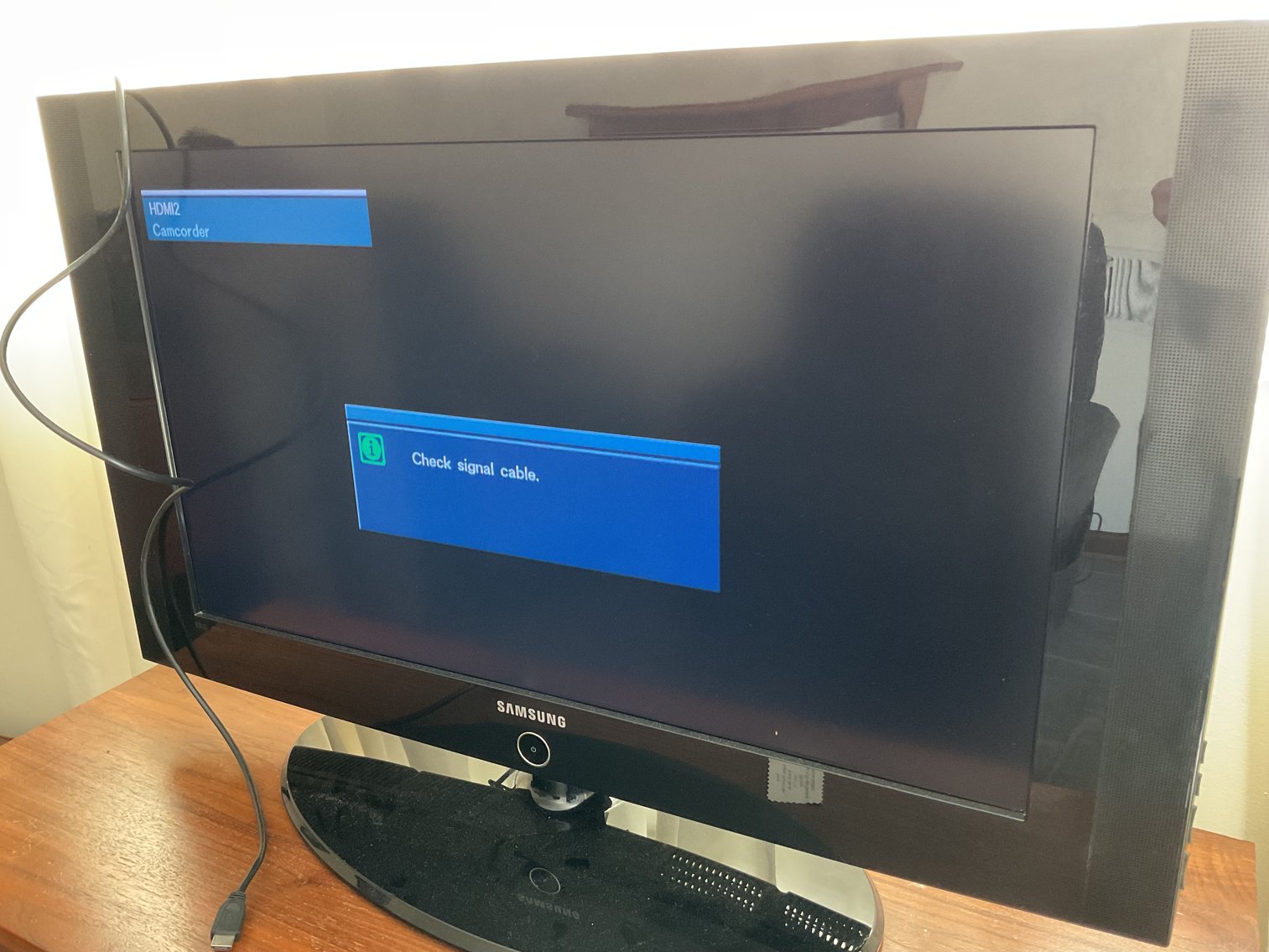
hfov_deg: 61.7
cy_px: 476
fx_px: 1063
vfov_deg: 48.2
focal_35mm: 29
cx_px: 634
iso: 320
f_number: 1.8
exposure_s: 1/40
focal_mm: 3
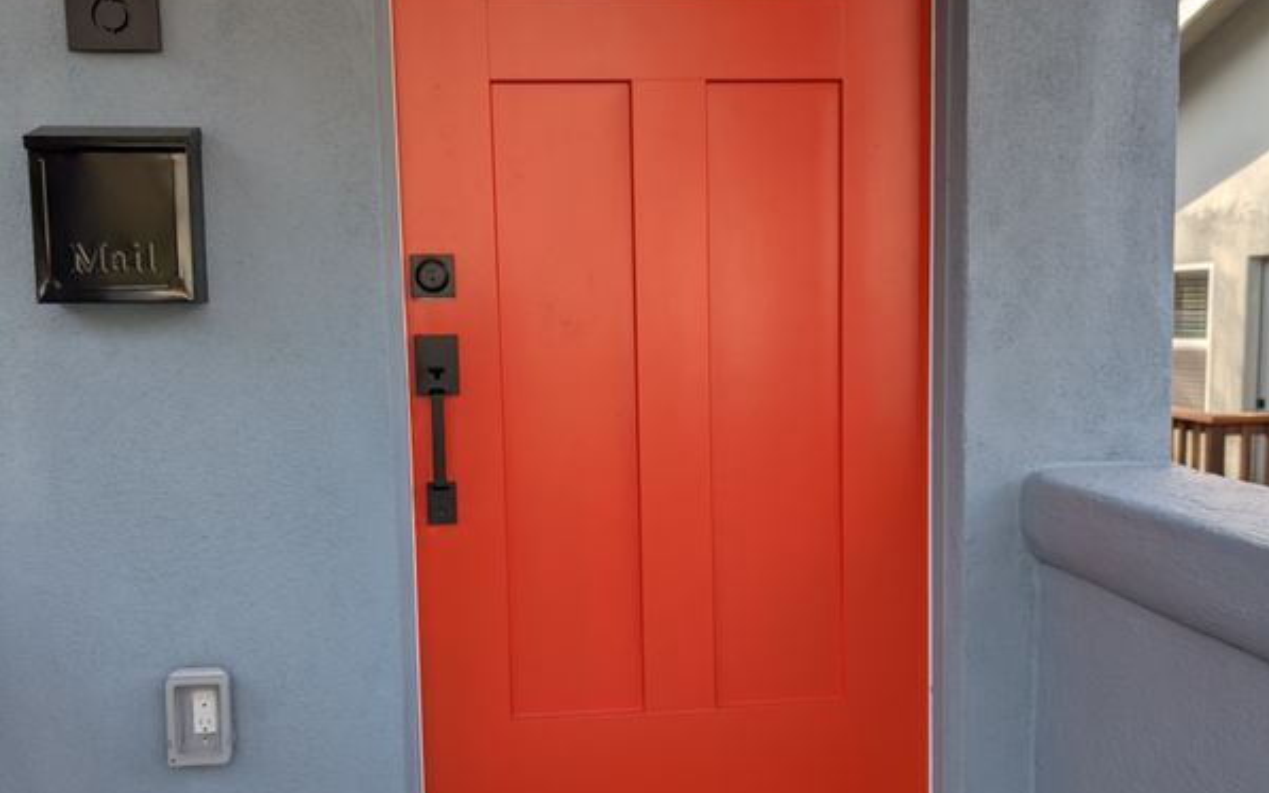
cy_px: 414
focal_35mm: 34
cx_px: 636
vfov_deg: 37.3
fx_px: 1176
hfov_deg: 56.7
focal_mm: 6.9
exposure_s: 1/387
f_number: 1.68
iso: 20
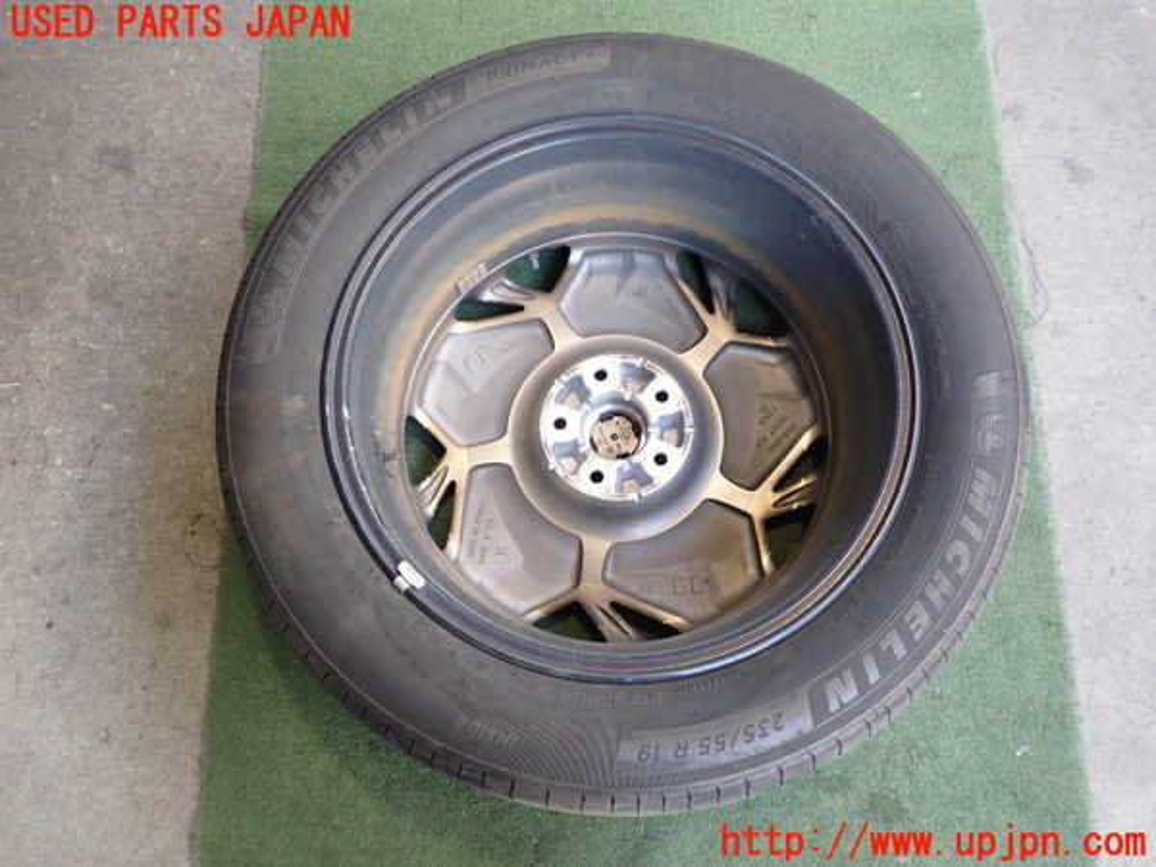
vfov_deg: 46.8
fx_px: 1002
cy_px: 434
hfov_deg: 60.0
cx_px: 578
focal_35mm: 30
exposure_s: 1/60
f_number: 2.3
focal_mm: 5.4
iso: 200
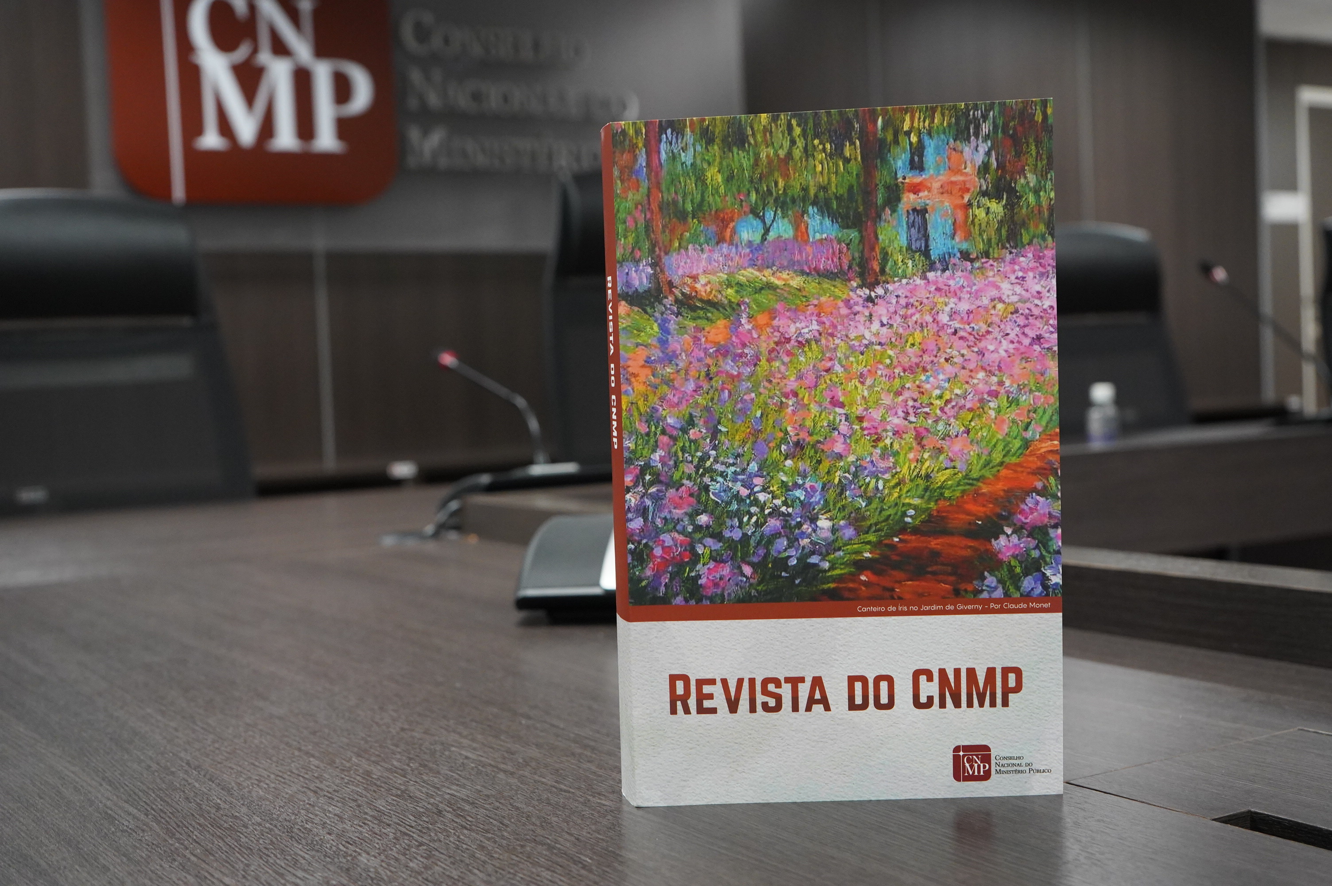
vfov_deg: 31.1
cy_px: 443
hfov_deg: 45.5
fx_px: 1590
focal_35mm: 43
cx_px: 666
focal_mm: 43
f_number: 6.3
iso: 4000
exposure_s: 1/125
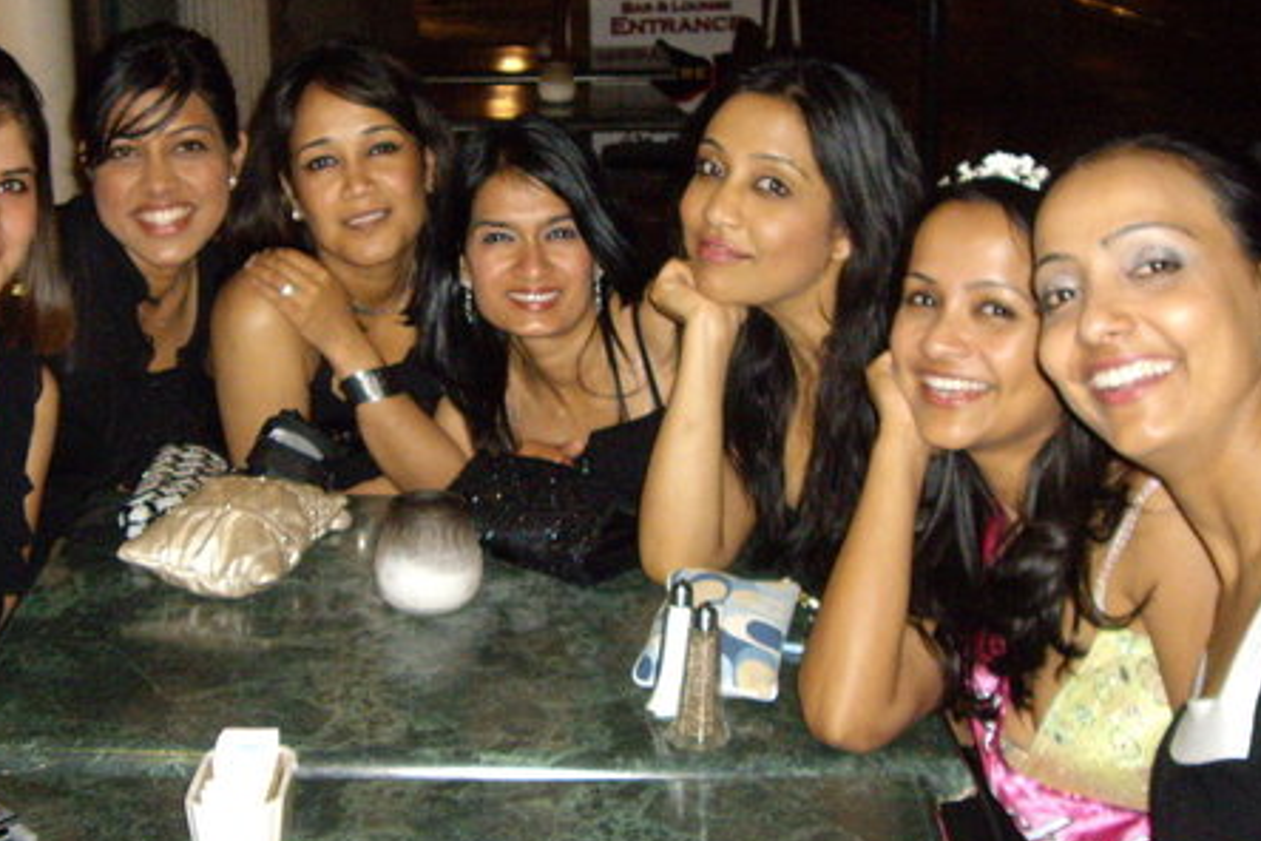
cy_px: 290
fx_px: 1996
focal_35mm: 57
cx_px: 460
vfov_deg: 23.7
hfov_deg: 34.8
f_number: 2.7
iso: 400
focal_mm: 6.2
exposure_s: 1/40
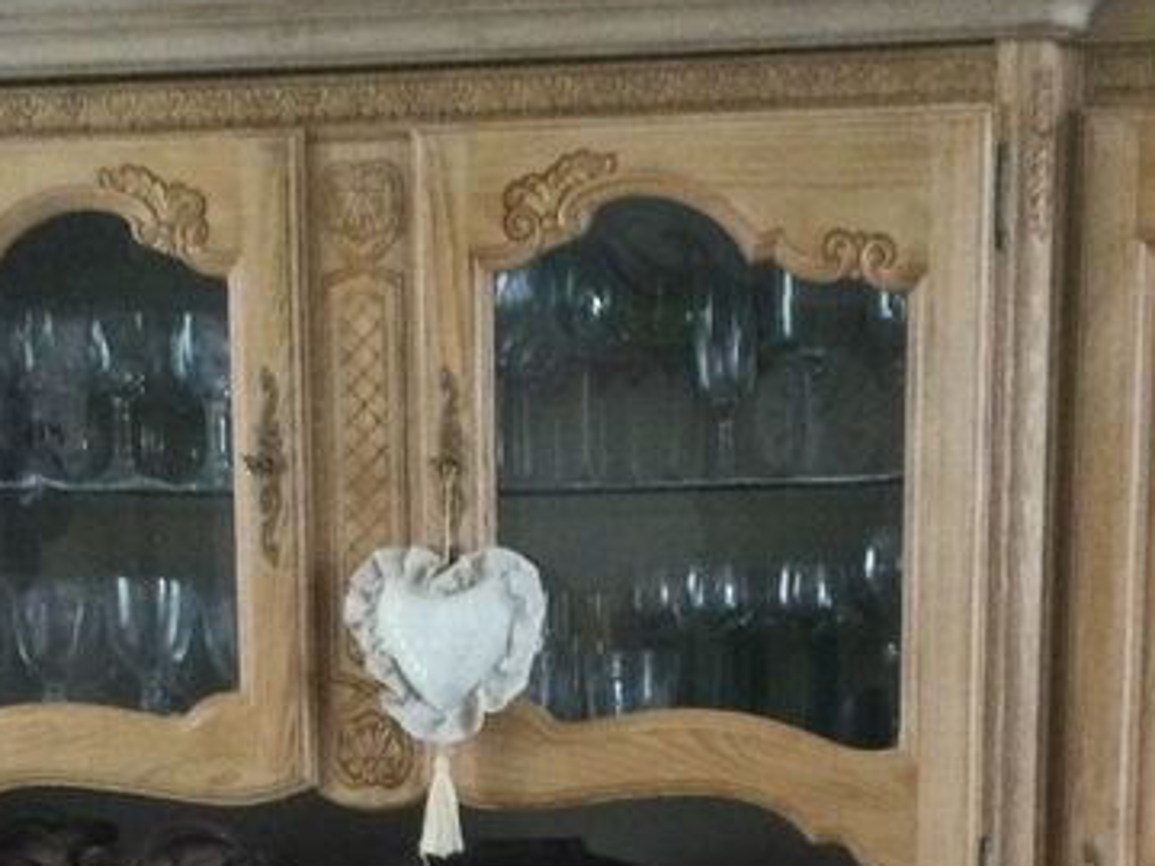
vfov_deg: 16.2
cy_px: 1164
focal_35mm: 86
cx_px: 645
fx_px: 2869
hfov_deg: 22.7
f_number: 2.4
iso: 200
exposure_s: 1/33
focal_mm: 3.3
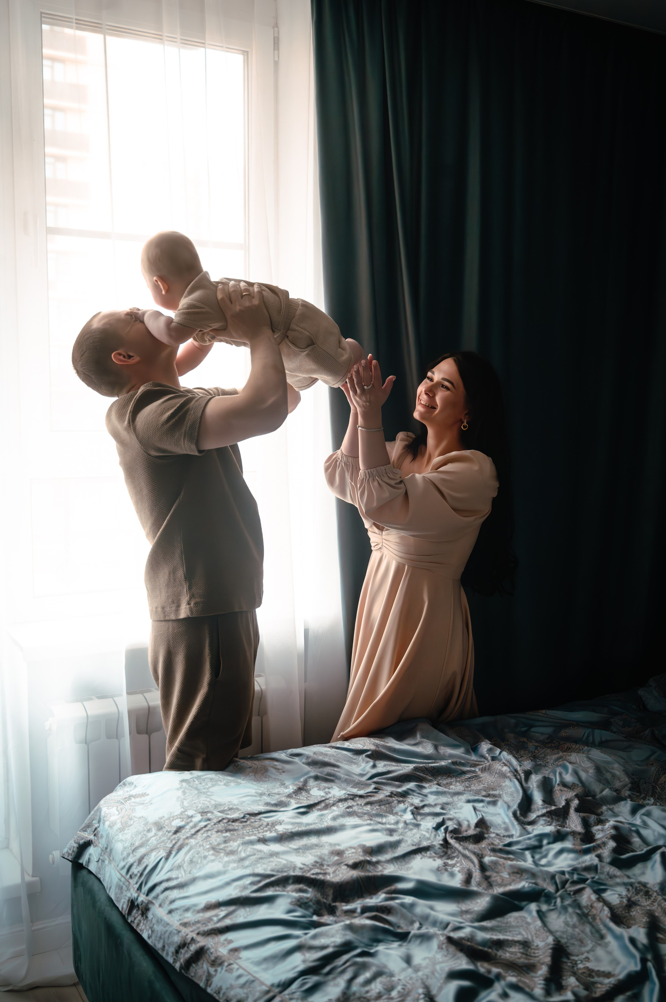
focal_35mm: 35
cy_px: 501
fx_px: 973
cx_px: 333
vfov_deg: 54.5
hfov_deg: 37.8
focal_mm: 35
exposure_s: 1/500
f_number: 4
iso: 3200
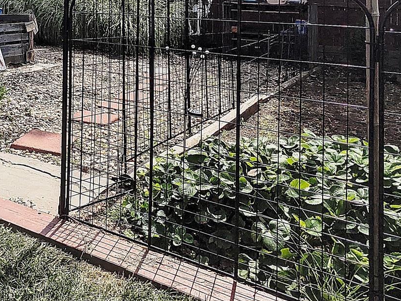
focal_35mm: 40
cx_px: 3
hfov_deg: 41.1
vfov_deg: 32.3
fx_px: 463
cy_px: -18
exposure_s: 1/2268
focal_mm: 2.22
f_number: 2.2
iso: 34
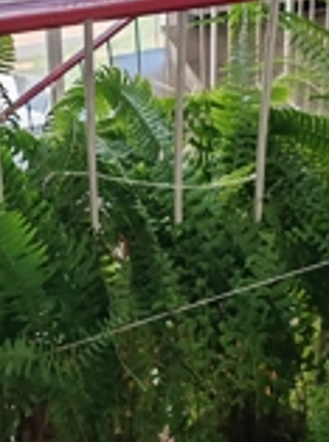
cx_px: 96
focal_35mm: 69
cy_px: 53
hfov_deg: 21.1
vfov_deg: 27.3
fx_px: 878
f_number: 1.9
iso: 100
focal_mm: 6.12
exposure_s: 1/100
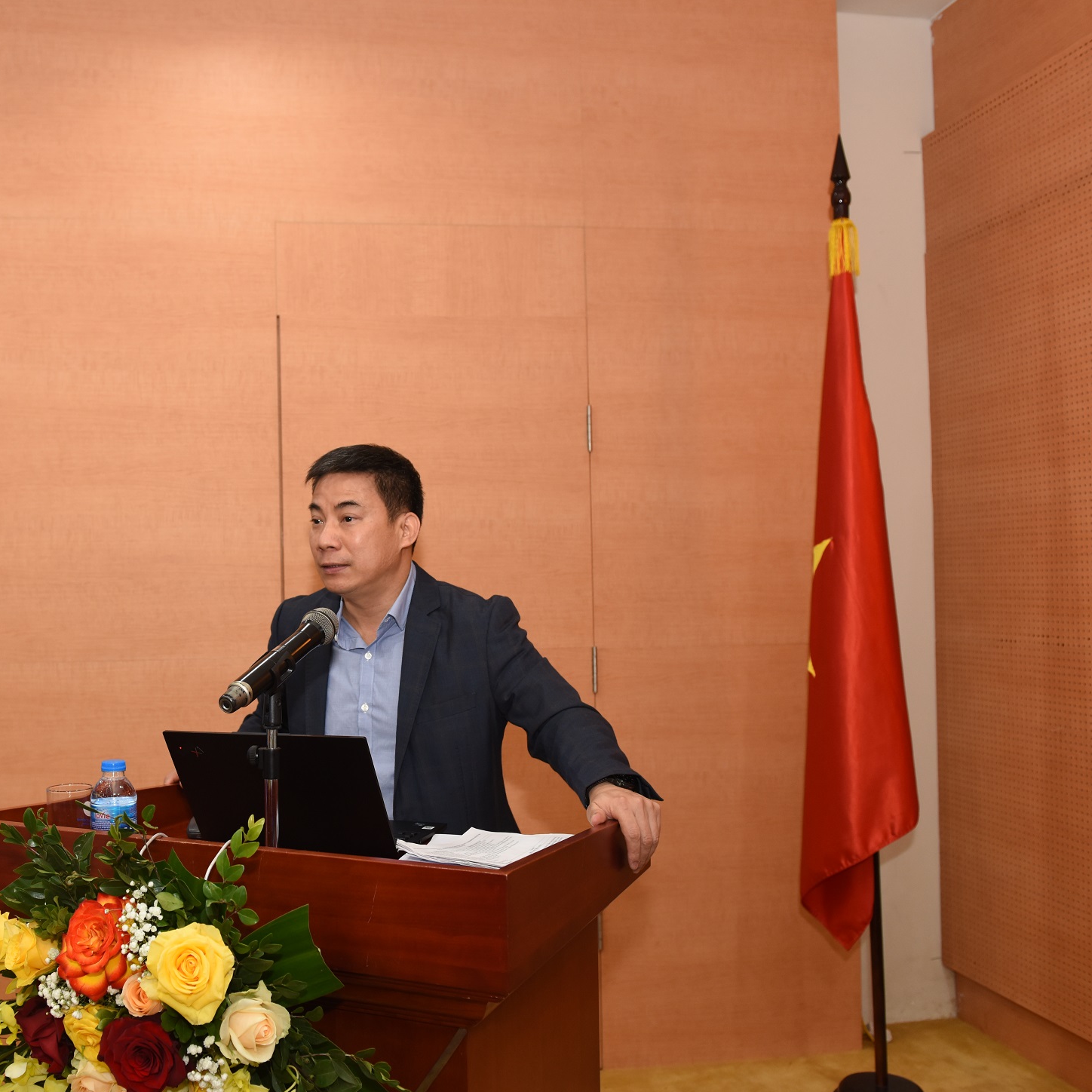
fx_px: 1249
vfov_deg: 47.2
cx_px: 357
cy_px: 551
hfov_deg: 46.4
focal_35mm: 35
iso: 800
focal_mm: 27
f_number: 4.5
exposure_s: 1/60
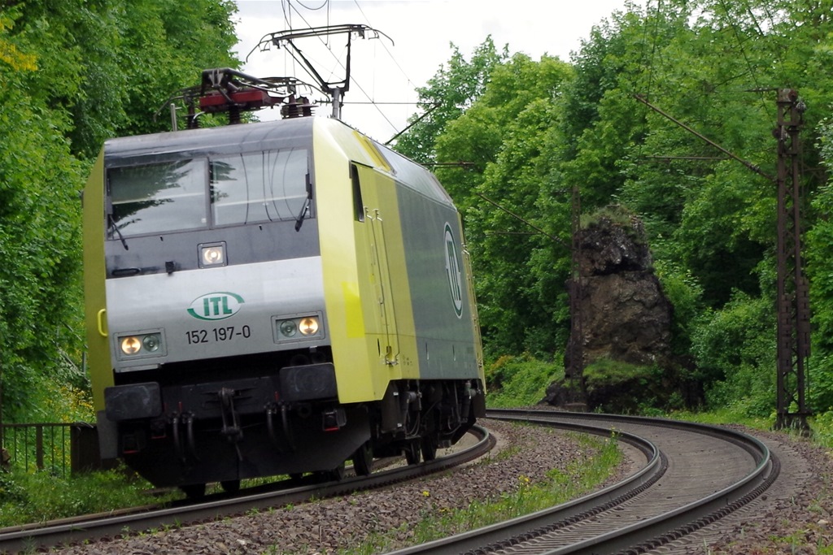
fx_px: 1898
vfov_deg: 16.7
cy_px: 278
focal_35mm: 82
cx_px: 416
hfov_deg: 24.8
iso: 400
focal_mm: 55
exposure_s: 1/320
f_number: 8
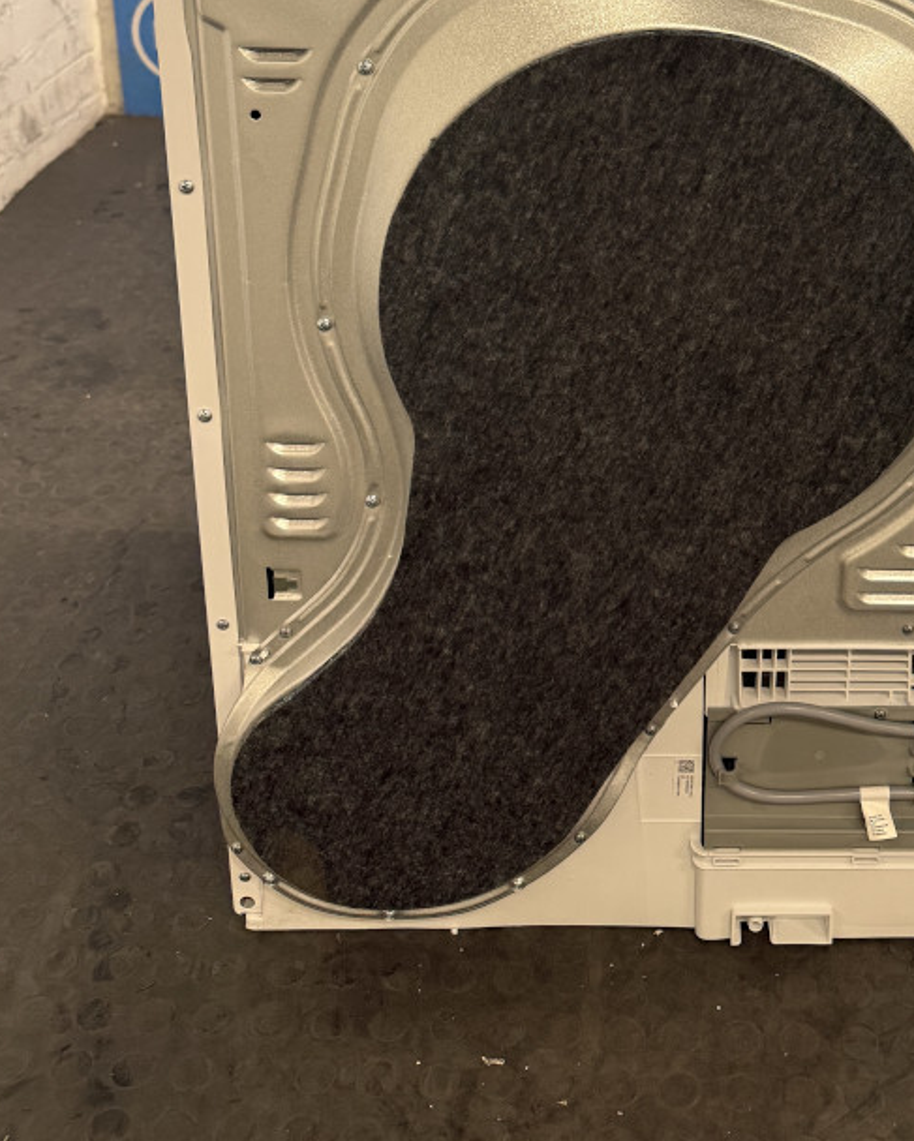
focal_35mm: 44
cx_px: 718
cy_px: 111
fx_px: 1487
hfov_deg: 33.3
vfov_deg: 39.0
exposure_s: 1/100
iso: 160
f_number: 1.78
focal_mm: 6.76
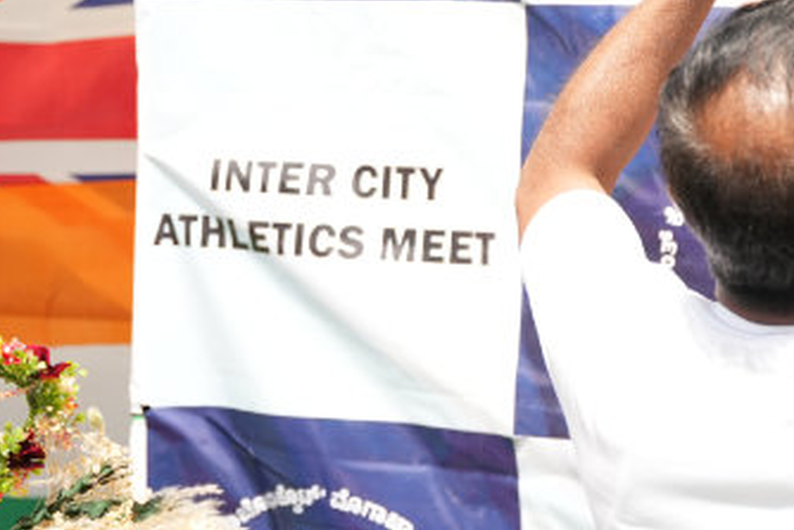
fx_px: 2454
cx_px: 937
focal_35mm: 111
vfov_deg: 12.2
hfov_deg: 17.6
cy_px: -11
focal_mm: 36.4
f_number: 2.8
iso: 250
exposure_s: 1/2500
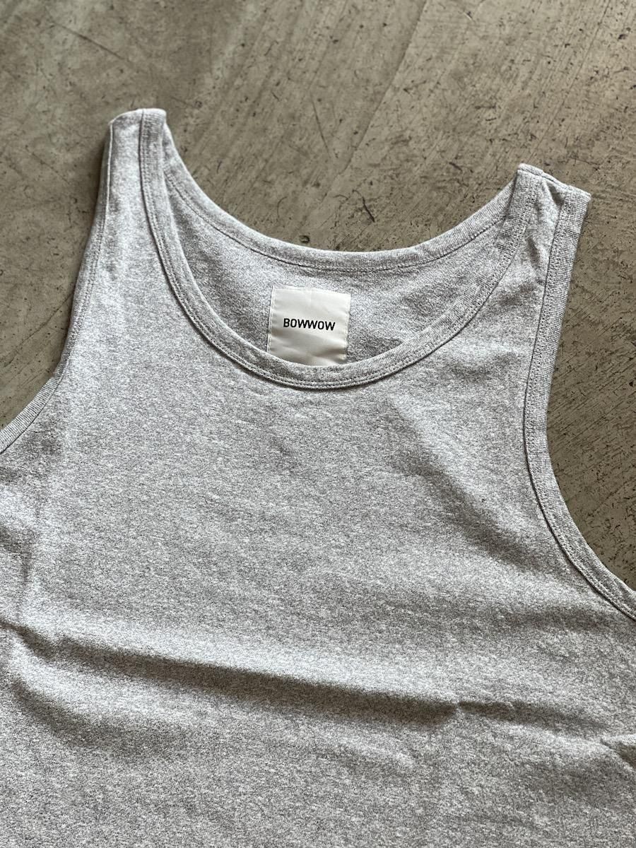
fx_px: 1886
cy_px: 424
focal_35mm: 77
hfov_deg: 19.1
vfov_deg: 25.3
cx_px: 318
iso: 250
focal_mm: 9
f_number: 2.8
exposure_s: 1/120
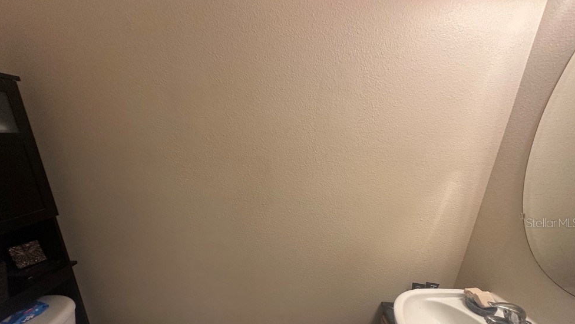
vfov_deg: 64.9
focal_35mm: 16
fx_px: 244
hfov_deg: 99.3
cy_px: 222
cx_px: 280
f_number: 2.2
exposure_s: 1/60
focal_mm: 2.22
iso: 250
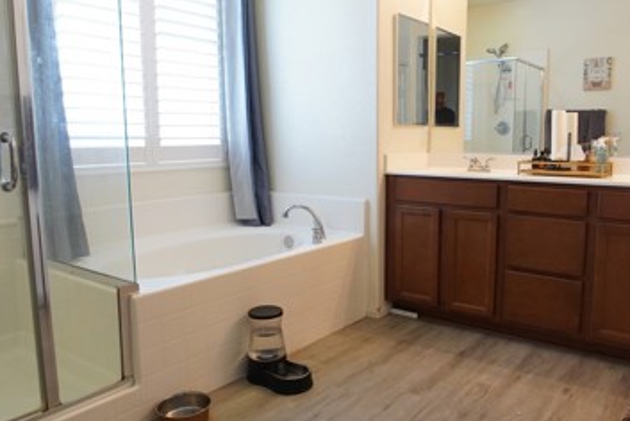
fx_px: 508
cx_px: 366
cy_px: 208
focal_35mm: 29
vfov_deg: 45.0
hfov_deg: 63.2
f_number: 5
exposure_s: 1/50
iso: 1600
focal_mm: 16
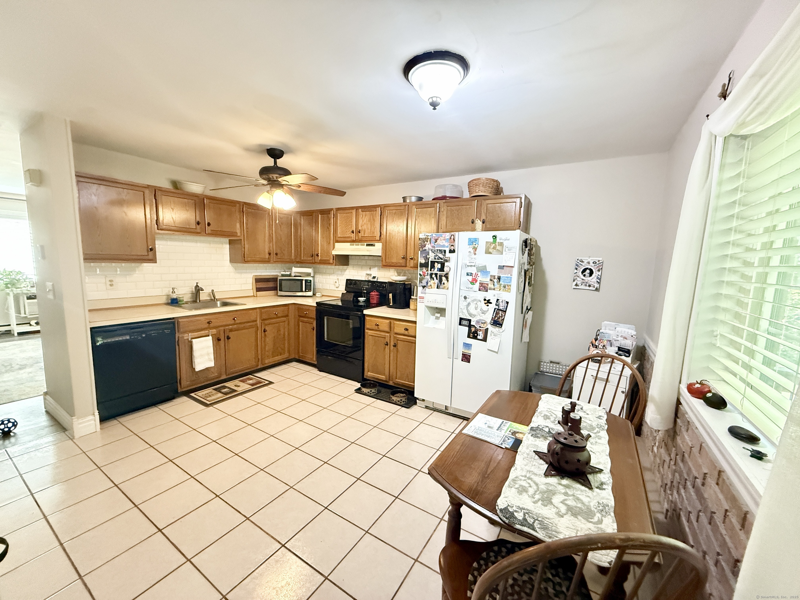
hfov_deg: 102.1
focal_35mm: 14
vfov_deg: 85.7
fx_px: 324
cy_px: 300
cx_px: 400
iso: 1000
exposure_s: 1/40
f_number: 2.2
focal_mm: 2.22
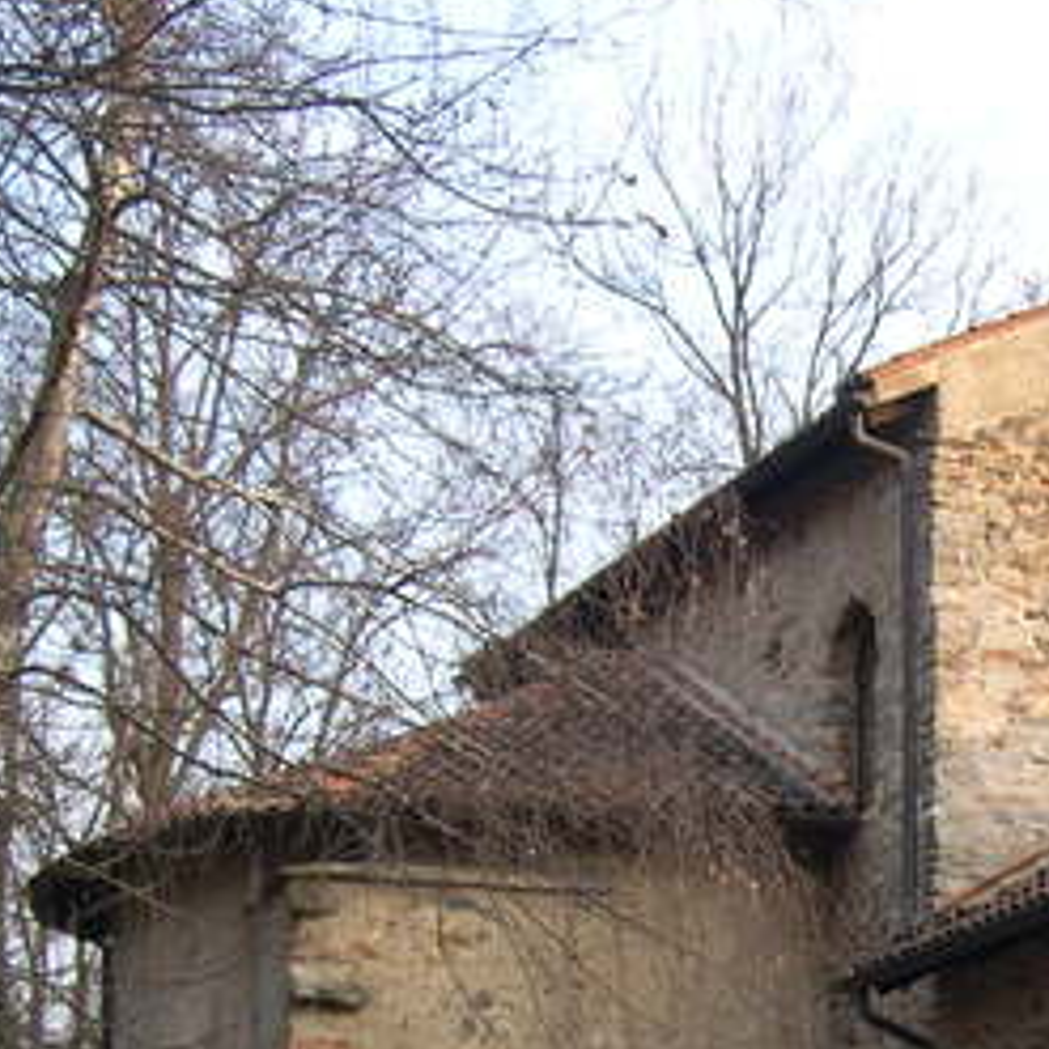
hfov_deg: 19.0
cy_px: 990
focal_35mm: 87
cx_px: 1189
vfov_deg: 19.5
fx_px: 2983
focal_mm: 8
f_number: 2.8
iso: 100
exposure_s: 1/129
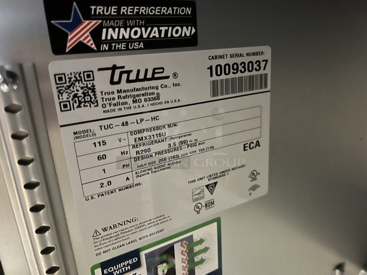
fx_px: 276
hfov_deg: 67.3
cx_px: 184
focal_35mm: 26
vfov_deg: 53.1
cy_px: 138
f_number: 1.5
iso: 1000
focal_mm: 5.7
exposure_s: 1/24
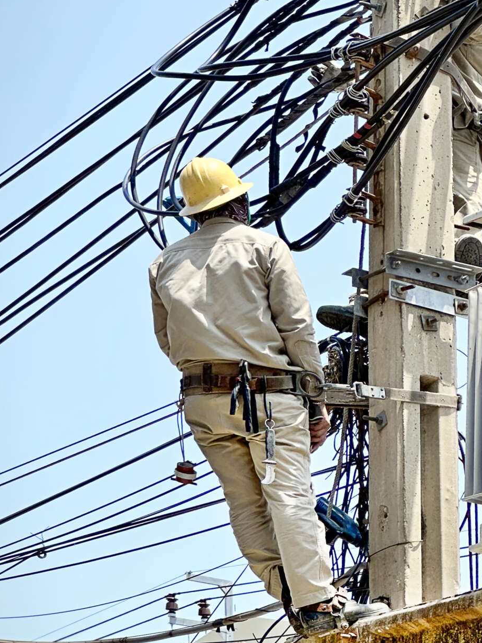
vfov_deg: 12.3
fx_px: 2989
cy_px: 330
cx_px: 435
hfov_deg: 9.2
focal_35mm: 161
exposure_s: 1/550
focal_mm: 9
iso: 32
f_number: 2.8
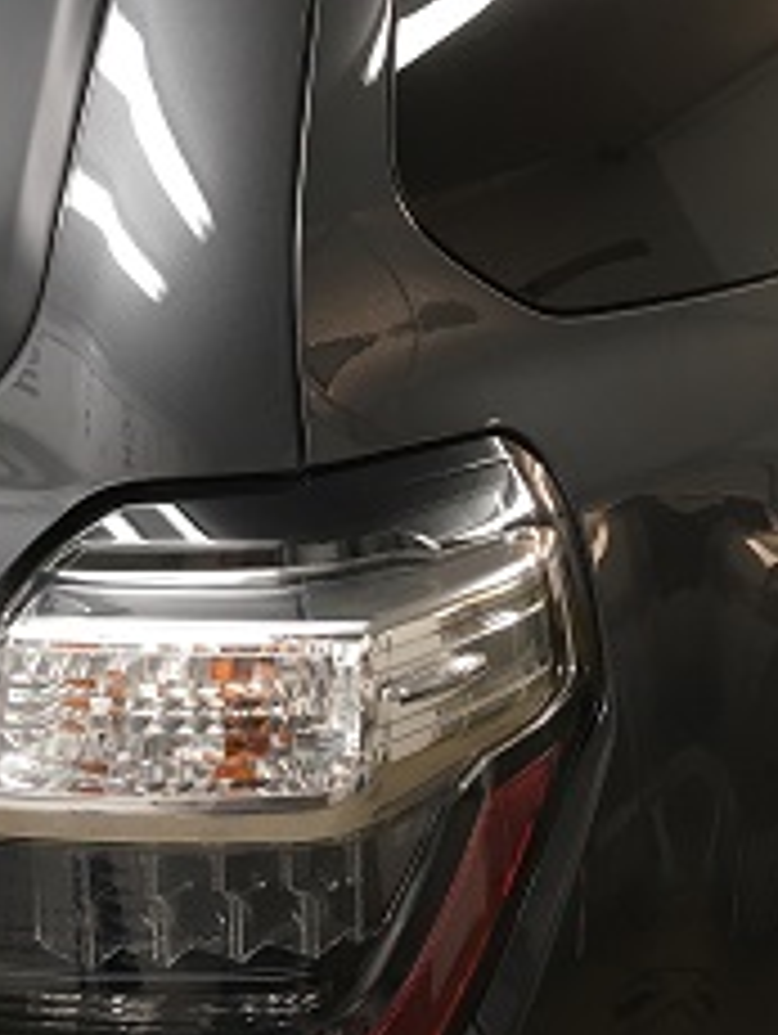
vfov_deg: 32.9
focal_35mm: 58
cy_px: 340
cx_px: 324
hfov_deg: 25.2
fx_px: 1735
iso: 64
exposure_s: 1/30
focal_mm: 4.15
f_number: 2.2
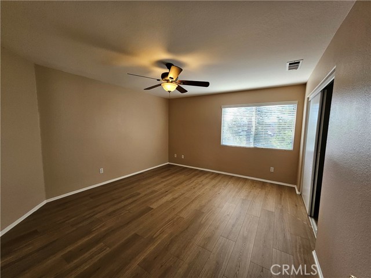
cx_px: 186
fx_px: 139
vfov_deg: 89.9
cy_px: 139
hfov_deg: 106.2
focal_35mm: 13
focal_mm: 1.74
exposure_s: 1/60
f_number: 2.2
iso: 64
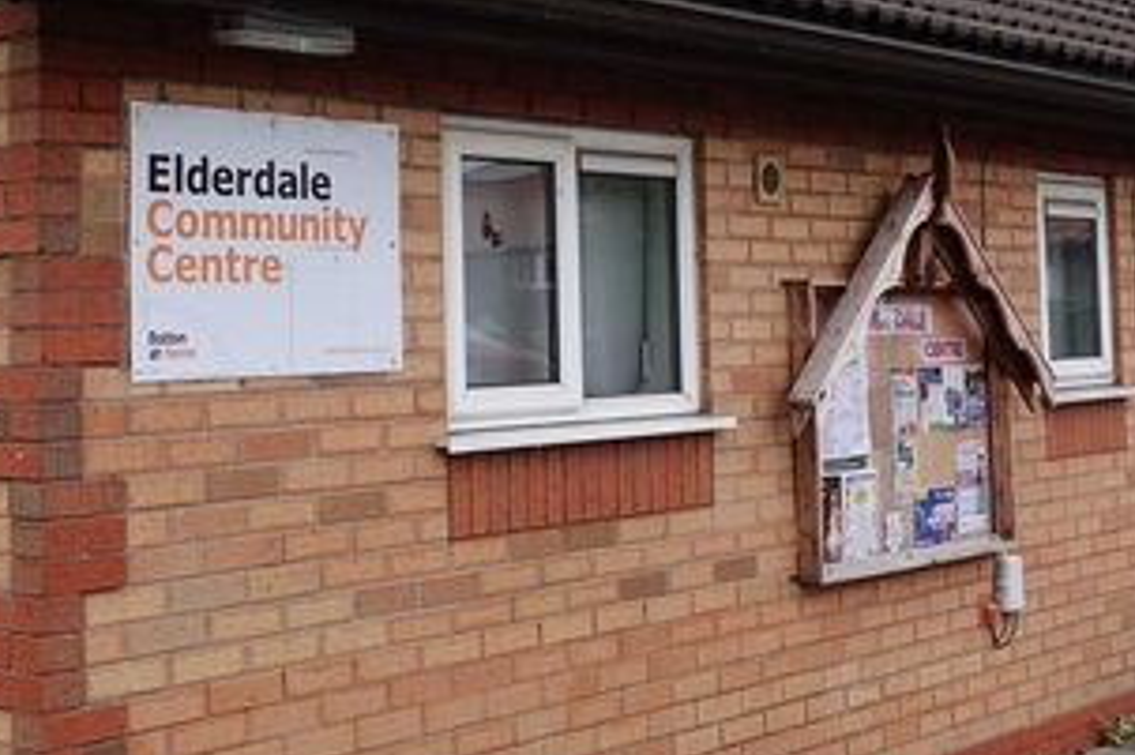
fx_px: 1922
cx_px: 365
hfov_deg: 32.6
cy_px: 143
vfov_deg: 21.9
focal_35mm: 61
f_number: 4
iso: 125
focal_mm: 9.4
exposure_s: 1/100
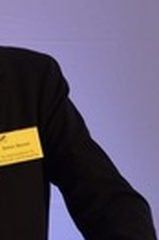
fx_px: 3541
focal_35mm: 533
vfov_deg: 3.9
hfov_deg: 2.6
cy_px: 93
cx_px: -27
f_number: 5.6
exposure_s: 1/60
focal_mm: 85
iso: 560
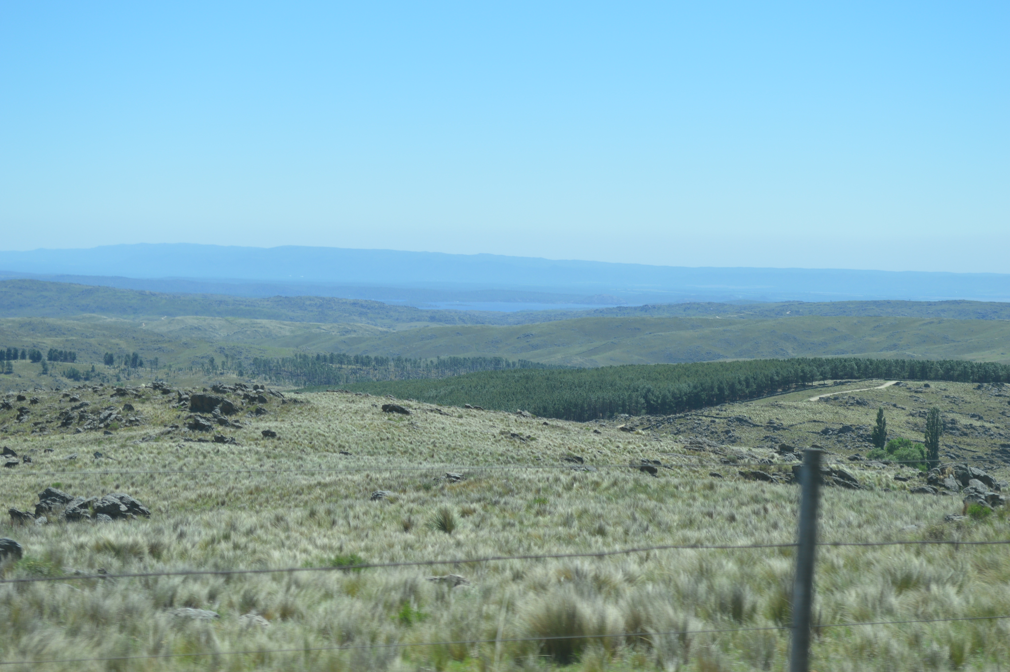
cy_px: 336
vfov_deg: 16.5
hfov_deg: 24.6
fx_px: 2313
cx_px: 505
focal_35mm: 82
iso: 100
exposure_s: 1/200
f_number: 7.1
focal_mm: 55
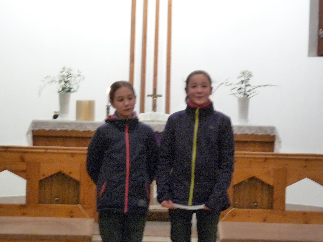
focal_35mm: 147
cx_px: 162
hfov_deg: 13.4
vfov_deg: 10.1
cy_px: 121
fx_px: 1372
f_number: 3.6
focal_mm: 18.7
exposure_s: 1/15
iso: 800
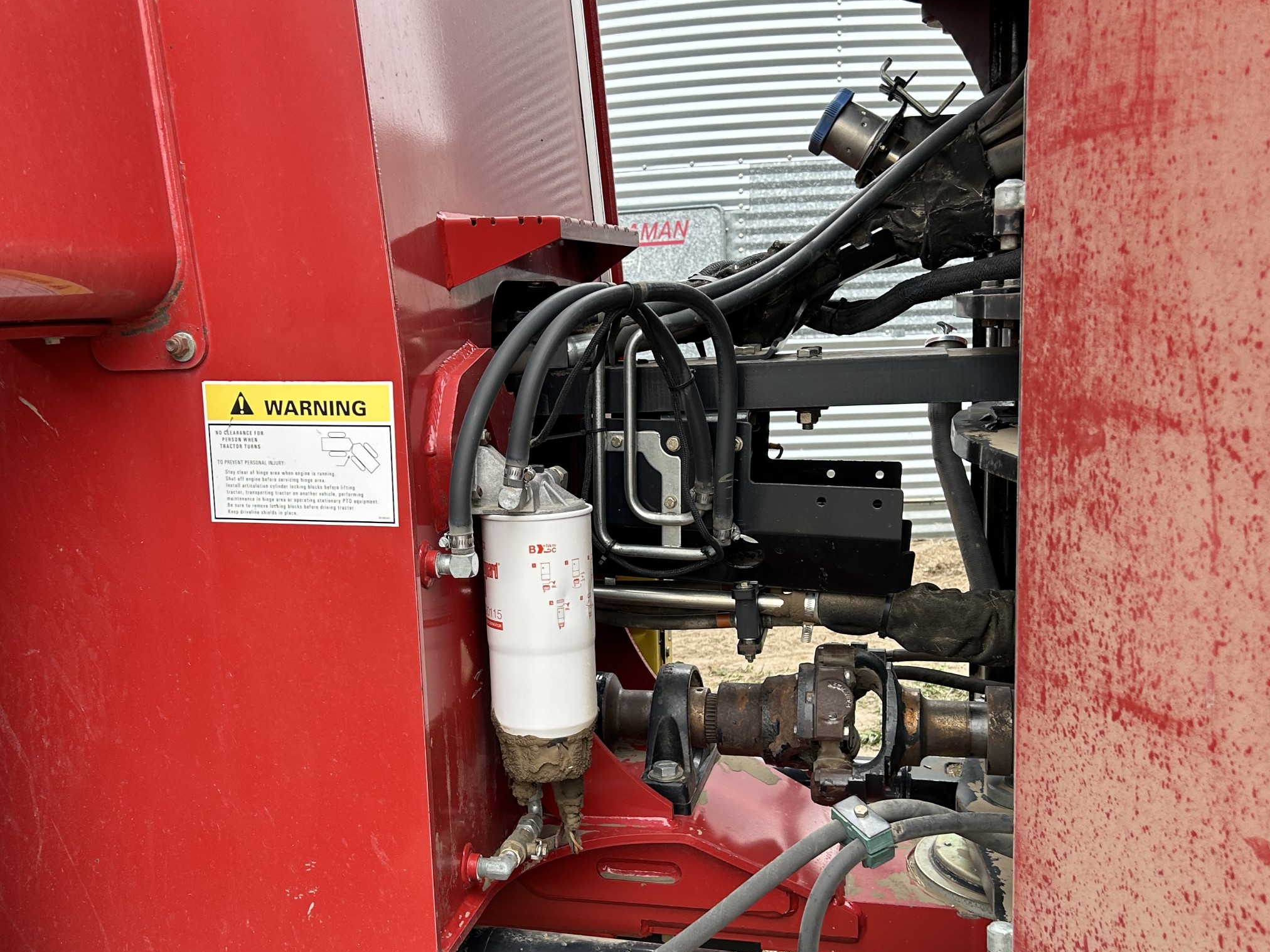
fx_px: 1357
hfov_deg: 50.0
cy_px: 553
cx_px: 542
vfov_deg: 38.6
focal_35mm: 37
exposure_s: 1/121
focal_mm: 5.7
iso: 64
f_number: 1.5
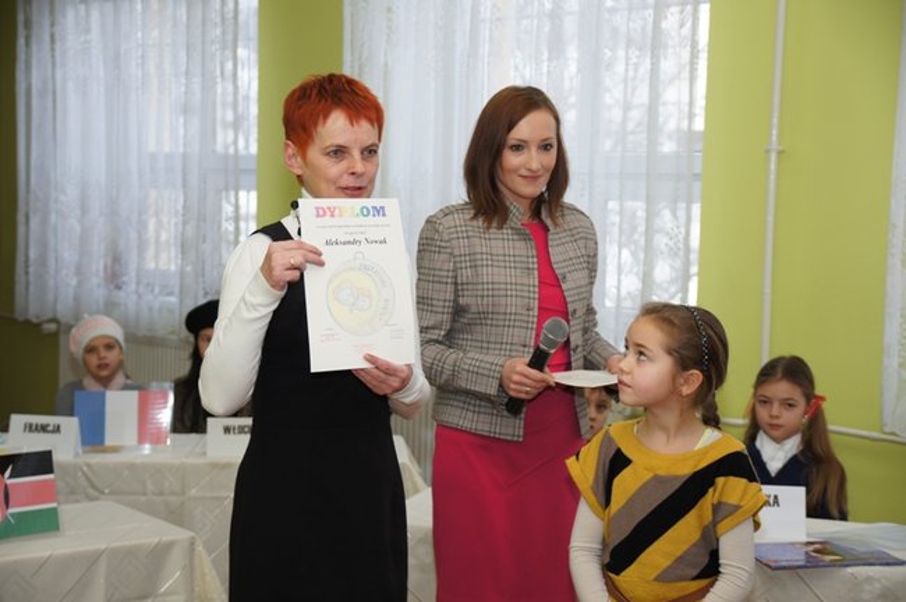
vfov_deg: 22.6
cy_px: 301
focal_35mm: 60
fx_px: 1508
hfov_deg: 33.4
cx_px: 453
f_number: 3.5
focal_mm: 40
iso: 200
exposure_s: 1/80
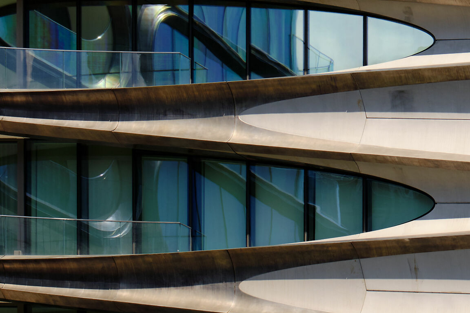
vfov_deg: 5.5
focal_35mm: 250
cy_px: 7
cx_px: 457
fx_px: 3264
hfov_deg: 8.2
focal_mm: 80
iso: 200
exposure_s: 1/200
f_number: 5.6
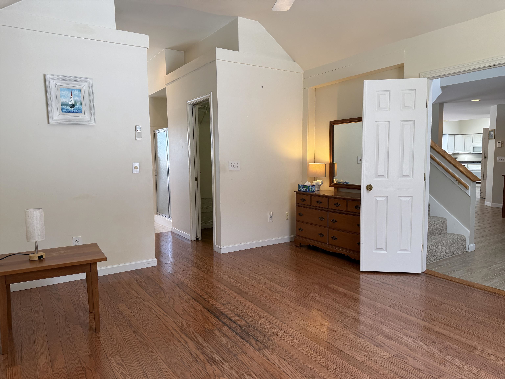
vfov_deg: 56.8
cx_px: 252
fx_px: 350
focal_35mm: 24
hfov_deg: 71.6
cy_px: 190
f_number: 1.78
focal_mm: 6.76
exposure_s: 1/120
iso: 80
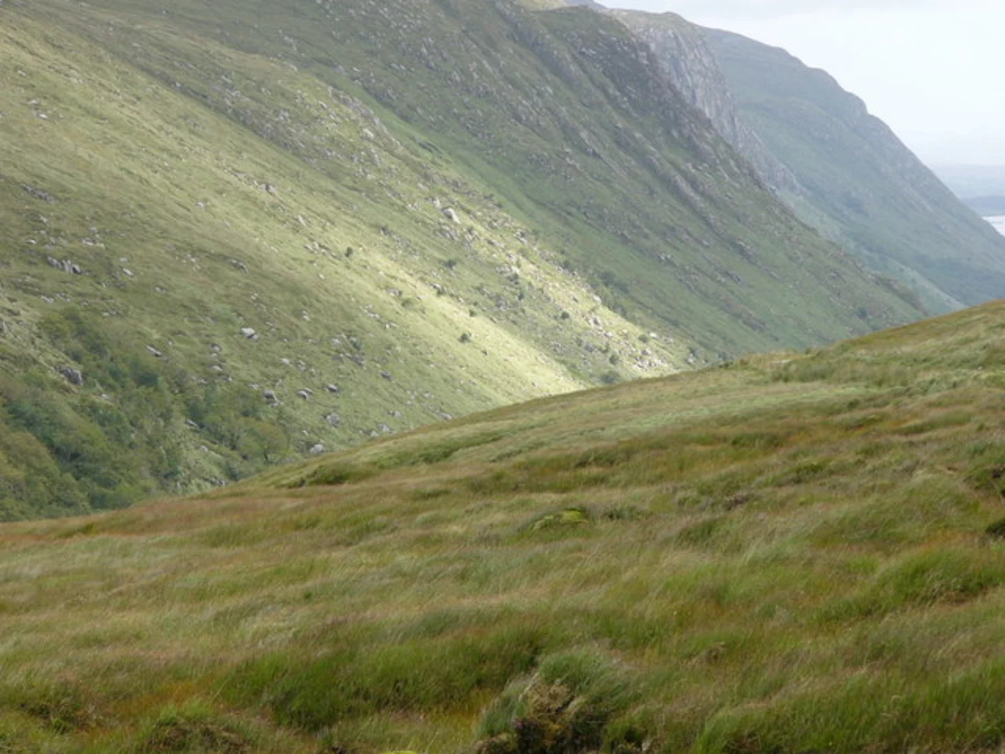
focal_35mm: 174
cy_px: 377
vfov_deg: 8.5
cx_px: 502
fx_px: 5052
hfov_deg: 11.4
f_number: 4
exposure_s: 1/160
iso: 50
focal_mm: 28.9
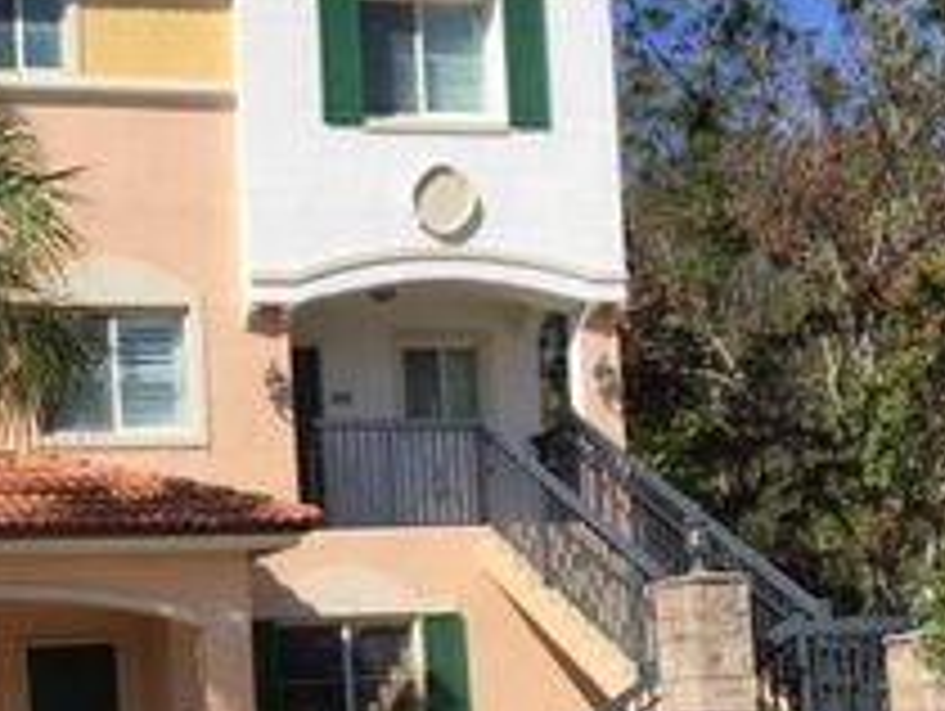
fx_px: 1886
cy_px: 673
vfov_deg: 20.8
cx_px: 9
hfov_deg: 26.7
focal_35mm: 69
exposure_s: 1/1923
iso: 25
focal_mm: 4.15
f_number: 2.2
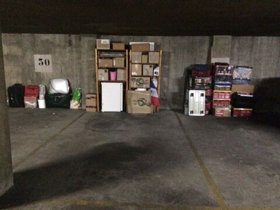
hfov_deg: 61.7
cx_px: 140
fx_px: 235
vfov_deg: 48.2
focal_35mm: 29
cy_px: 105
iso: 1250
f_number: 2.2
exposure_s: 1/17
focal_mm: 4.15
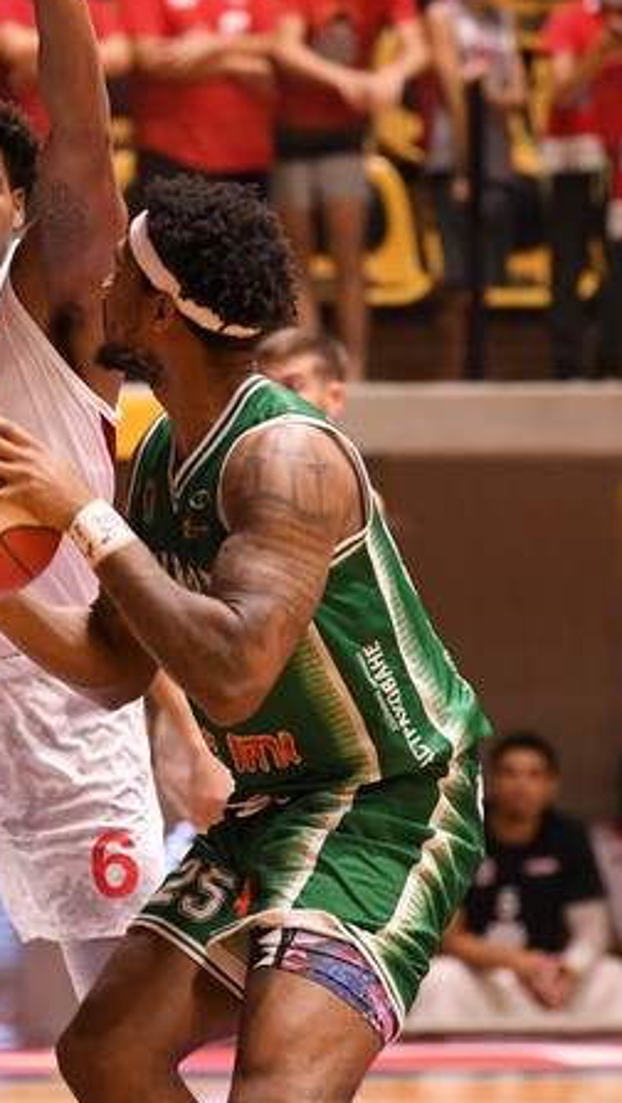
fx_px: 8020
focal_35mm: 274
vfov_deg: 7.9
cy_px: 607
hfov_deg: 4.4
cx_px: 54
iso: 3200
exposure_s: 1/1000
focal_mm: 130
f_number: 2.8
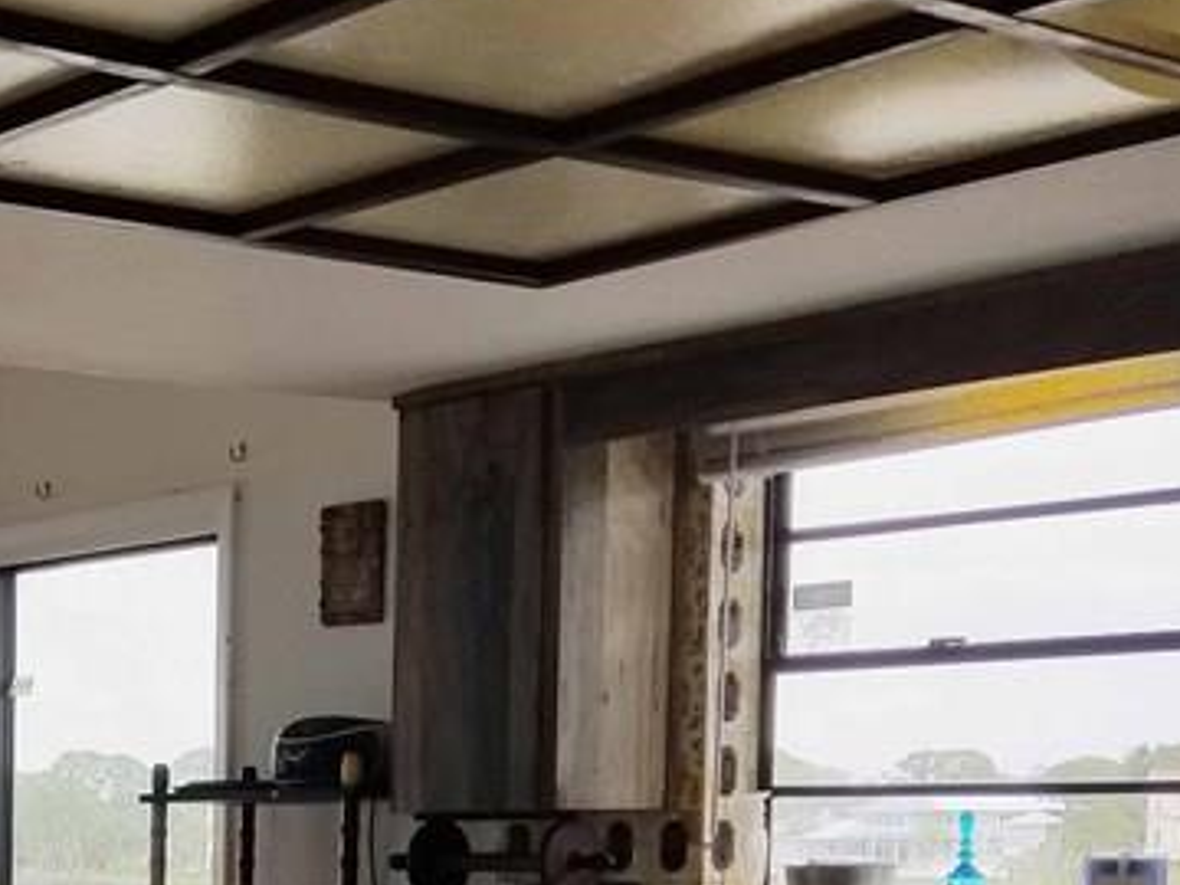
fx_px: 2523
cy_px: 1157
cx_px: -167
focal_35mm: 74
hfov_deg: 24.3
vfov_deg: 18.5
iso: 50
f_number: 1.7
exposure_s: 1/594
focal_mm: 4.25
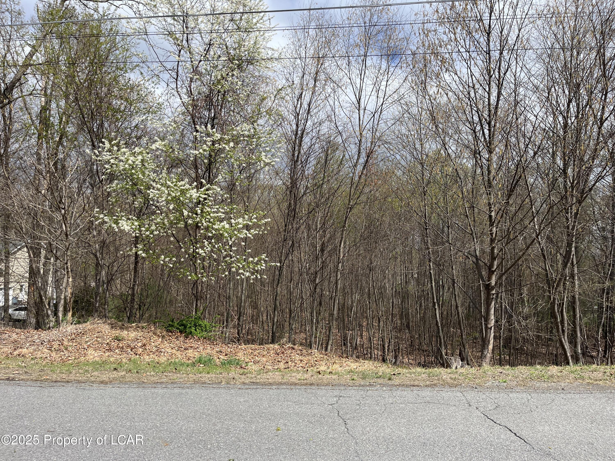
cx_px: 308
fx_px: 462
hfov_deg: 67.3
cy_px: 230
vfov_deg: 53.1
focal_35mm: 26
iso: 50
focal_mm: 5.1
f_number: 1.6
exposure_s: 1/3135
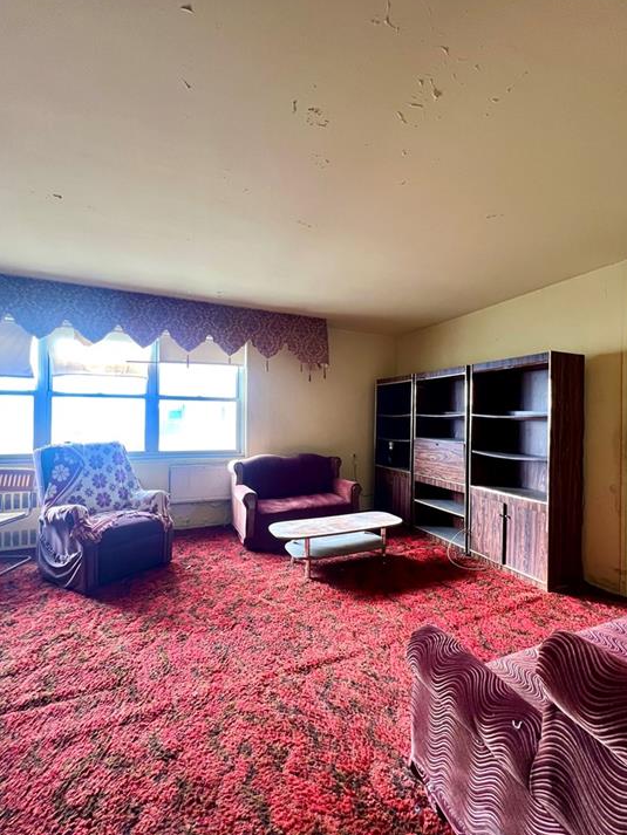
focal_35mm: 14
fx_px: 338
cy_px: 420
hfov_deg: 85.7
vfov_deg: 102.1
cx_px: 318
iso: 200
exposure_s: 1/60
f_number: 1.8
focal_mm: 1.57
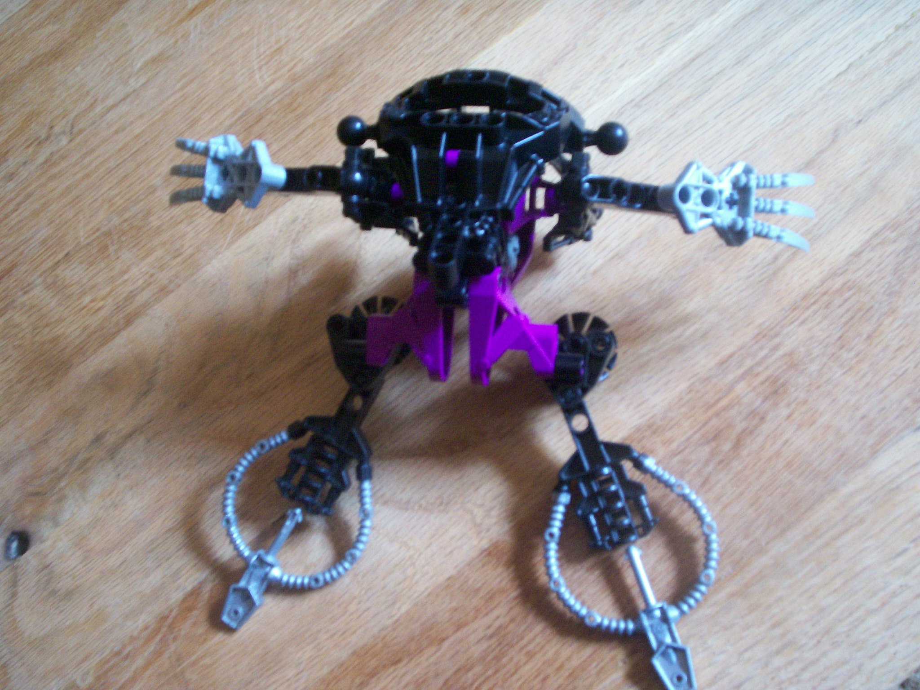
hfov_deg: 51.4
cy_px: 345
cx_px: 460
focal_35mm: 36
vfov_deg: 39.7
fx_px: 957
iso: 200
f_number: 4.5
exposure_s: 1/8.99
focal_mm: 5.9
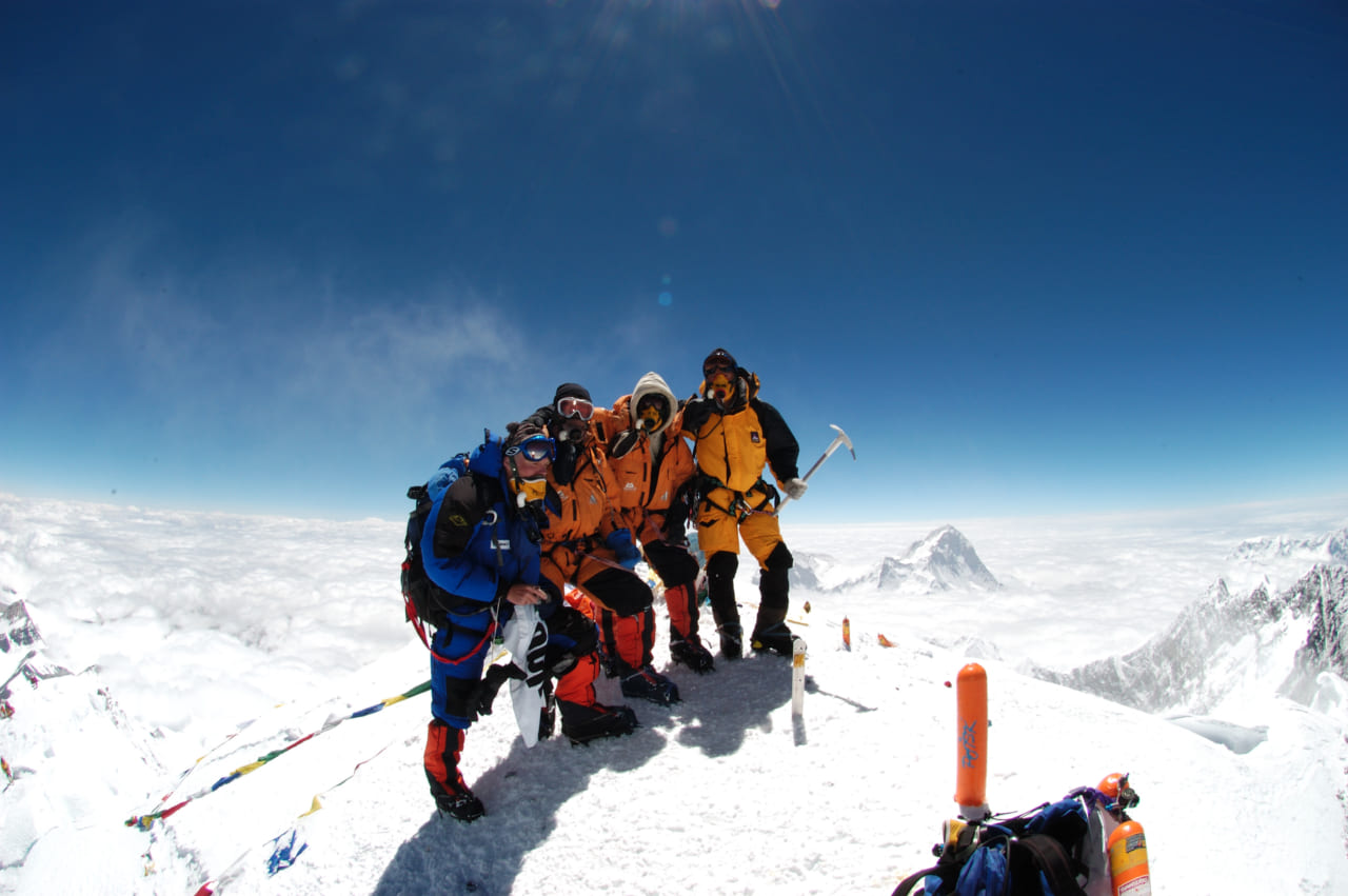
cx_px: 674
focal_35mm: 16
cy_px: 448
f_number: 14
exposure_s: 1/180
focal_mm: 10.5
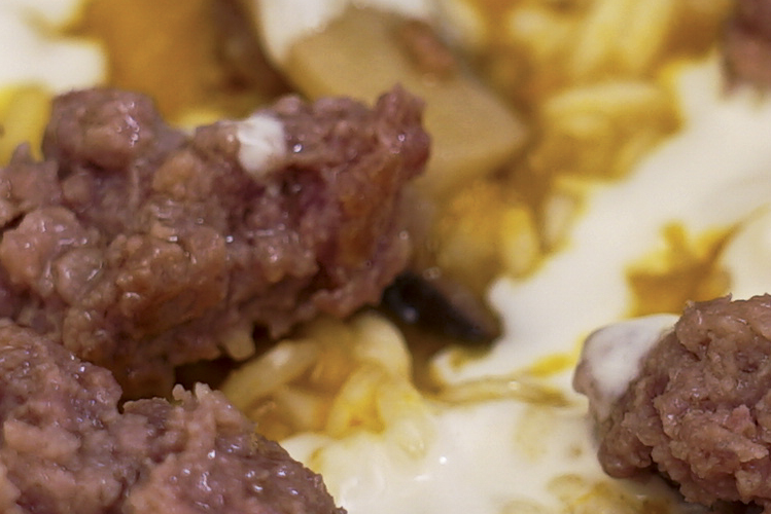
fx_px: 6791
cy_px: 243
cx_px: 381
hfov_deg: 6.5
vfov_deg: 4.3
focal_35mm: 317
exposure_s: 1/100
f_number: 4
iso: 200
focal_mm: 56
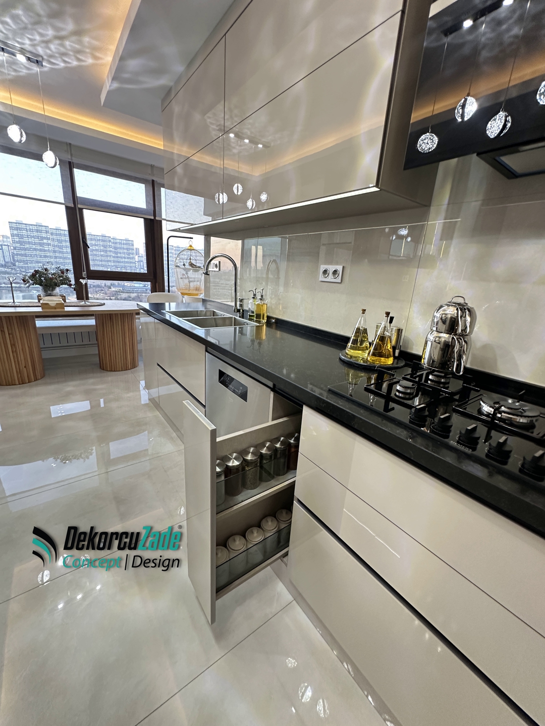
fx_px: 294
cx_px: 272
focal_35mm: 14
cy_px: 363
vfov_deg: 102.1
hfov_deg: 85.7
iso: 200
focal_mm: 2.22
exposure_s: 1/50
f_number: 2.2
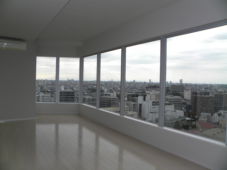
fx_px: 170
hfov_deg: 67.3
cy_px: 85
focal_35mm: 26
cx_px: 114
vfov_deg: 53.1
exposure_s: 1/174
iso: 64
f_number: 4
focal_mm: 4.6
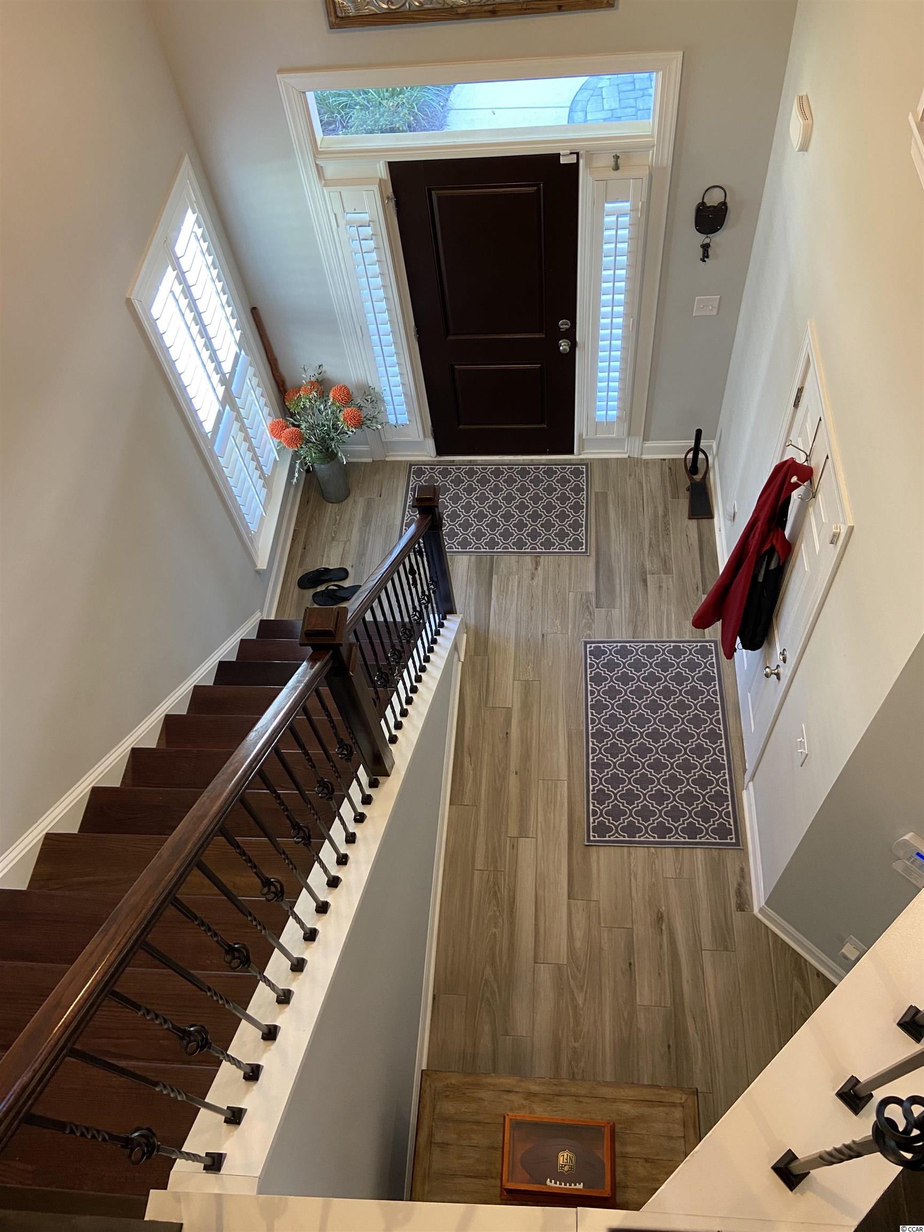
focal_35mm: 26
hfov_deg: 53.1
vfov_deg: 67.3
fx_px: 925
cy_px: 616
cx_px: 462
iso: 160
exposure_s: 1/60
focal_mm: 4.25
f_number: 1.8
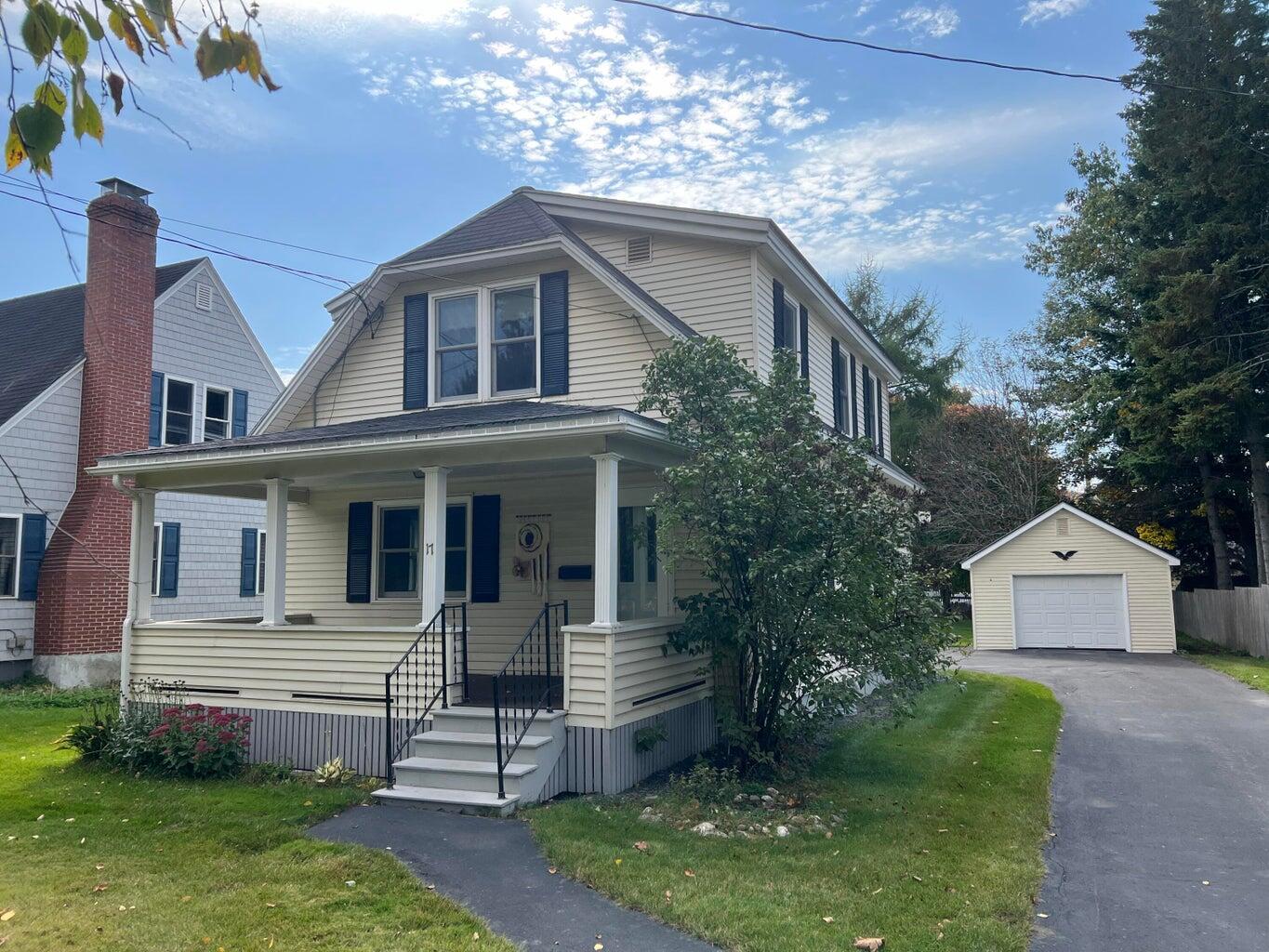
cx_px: 634
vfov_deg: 53.1
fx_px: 953
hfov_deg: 67.3
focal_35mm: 26
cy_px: 476
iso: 50
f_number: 1.5
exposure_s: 1/2915
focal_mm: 5.7
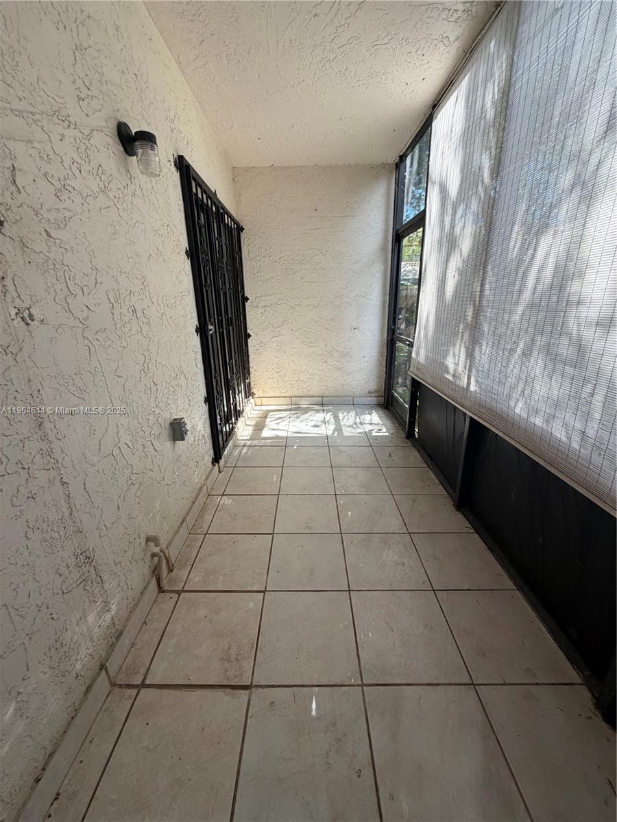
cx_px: 308
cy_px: 411
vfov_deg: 102.1
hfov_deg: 85.7
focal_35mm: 14
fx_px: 333
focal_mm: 2.22
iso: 125
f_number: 2.2
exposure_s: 1/121
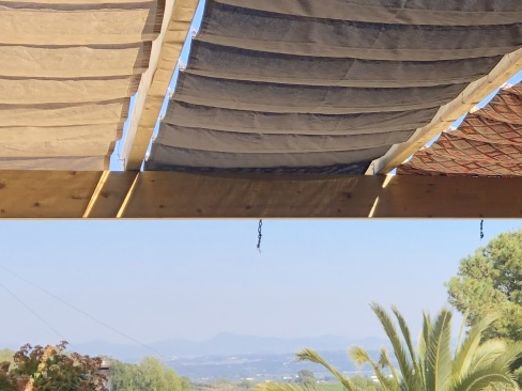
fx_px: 1297
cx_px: 690
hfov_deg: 20.6
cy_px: 311
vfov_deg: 17.0
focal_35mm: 86
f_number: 1.8
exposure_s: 1/827
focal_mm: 3.99
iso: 20
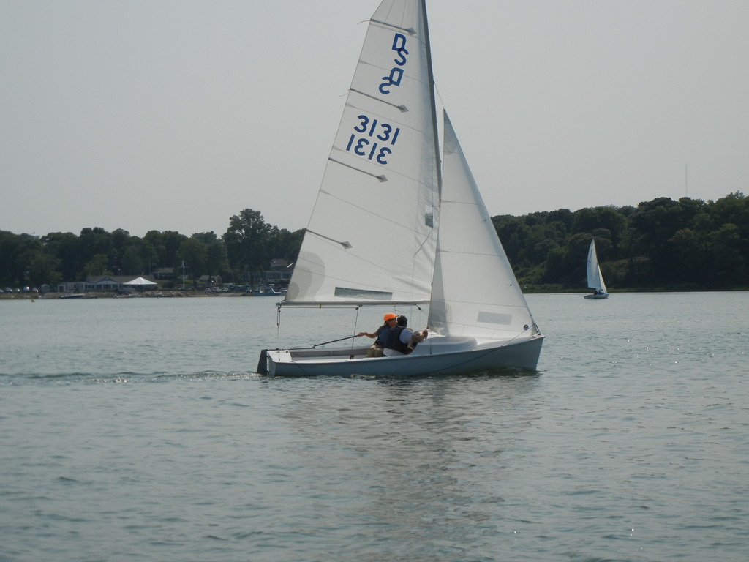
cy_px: 281
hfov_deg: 19.3
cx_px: 374
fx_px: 2207
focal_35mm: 102
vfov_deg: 14.5
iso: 160
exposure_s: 1/733
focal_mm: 18.3
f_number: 9
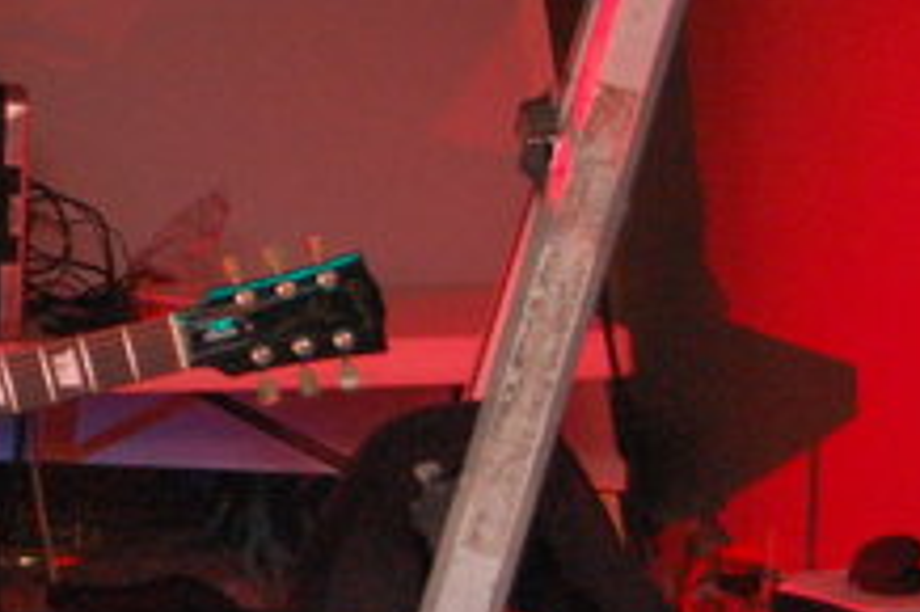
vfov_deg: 5.9
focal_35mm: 231
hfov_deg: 8.7
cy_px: 139
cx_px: -519
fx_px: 5899
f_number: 5.3
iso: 1600
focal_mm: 42
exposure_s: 1/60
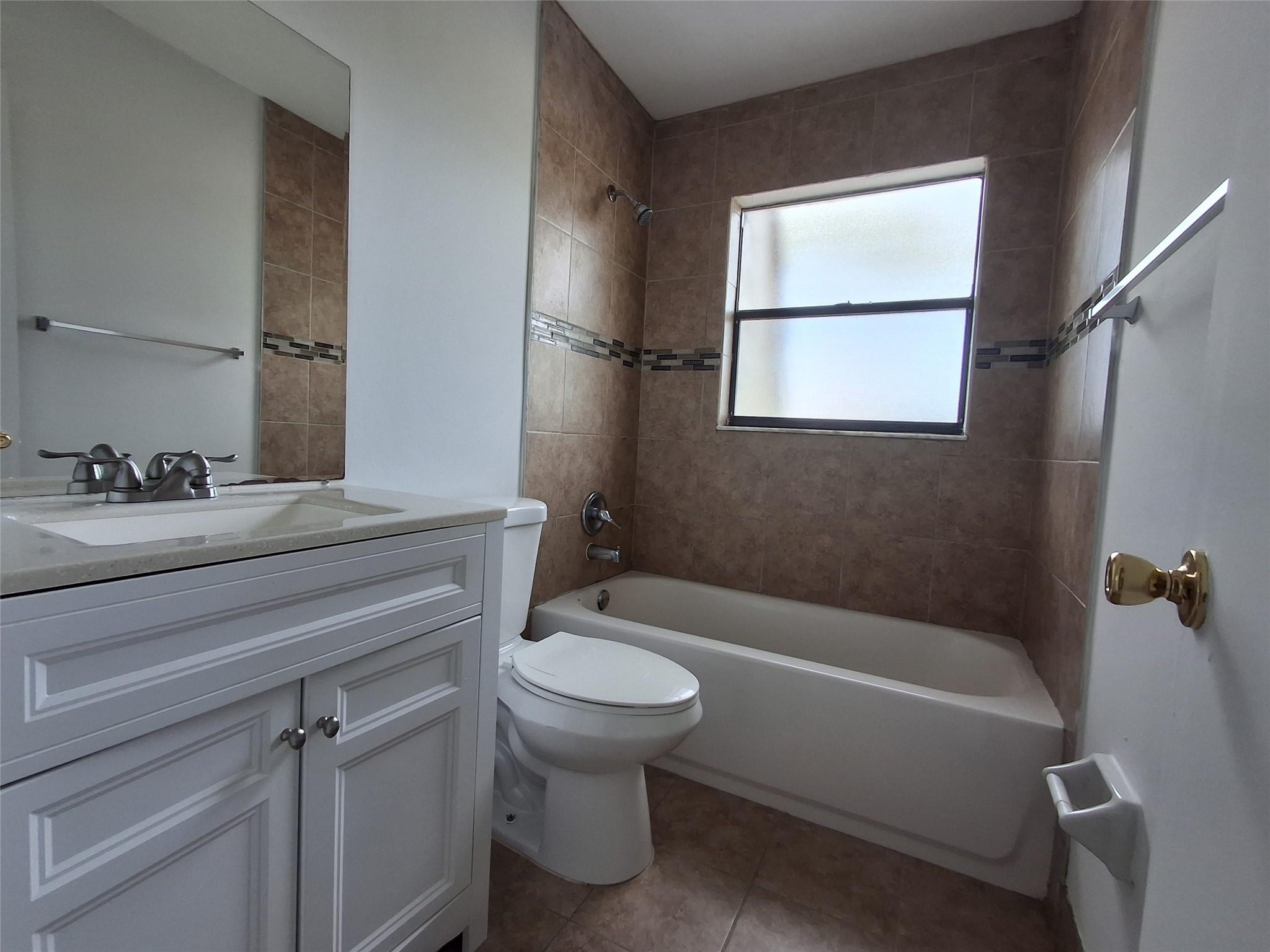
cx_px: 635
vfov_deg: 78.1
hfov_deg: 94.5
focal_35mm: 16
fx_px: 587
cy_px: 476
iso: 40
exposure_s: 1/120
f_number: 2.2
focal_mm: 1.64
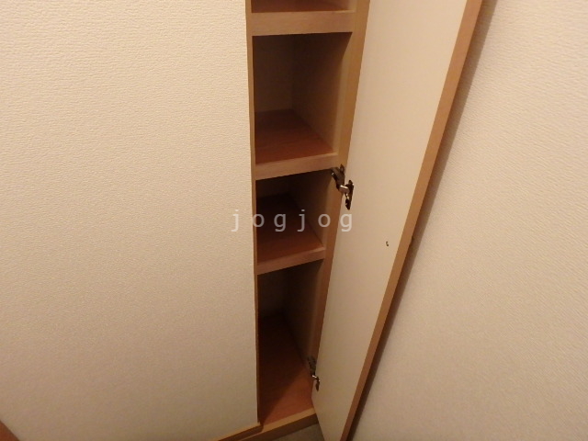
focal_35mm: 21
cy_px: 220
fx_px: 357
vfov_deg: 63.4
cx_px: 294
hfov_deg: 79.0
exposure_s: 1/20
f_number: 3.5
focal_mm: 3.7
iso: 800
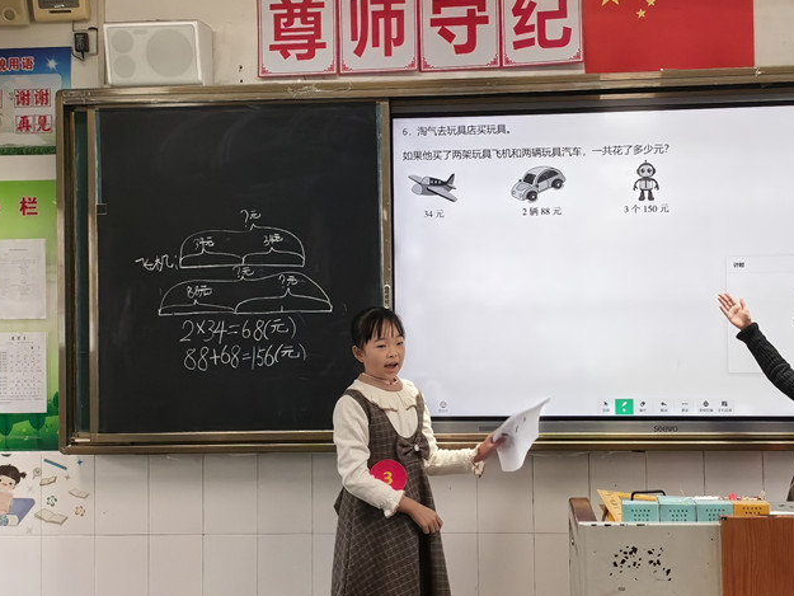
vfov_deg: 26.6
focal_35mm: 55
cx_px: 475
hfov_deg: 34.8
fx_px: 1262
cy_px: 292
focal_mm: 5.75
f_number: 4
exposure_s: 1/128
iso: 160
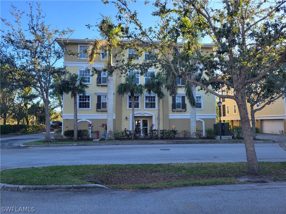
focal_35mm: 26
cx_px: 143
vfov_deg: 53.1
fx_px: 215
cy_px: 107
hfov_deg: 67.3
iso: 40
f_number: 1.8
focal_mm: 5.4
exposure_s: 1/466
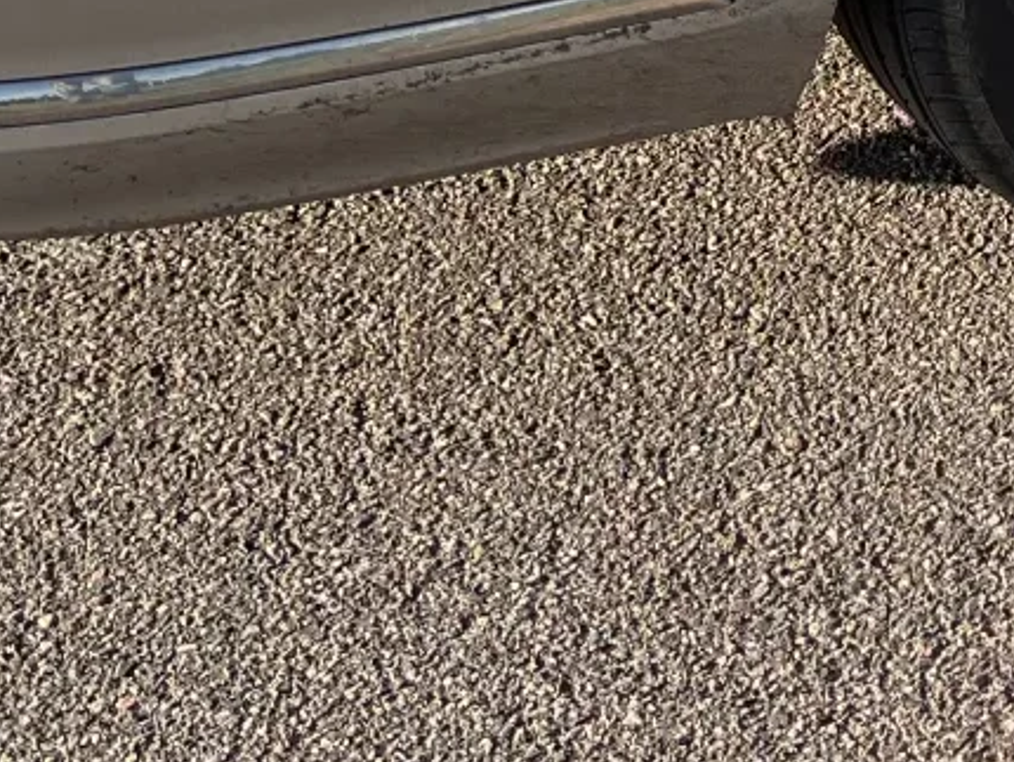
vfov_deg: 12.1
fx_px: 3400
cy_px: -458
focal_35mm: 116
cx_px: 1502
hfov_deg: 15.7
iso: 50
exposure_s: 1/949
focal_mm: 5.7
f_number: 1.5
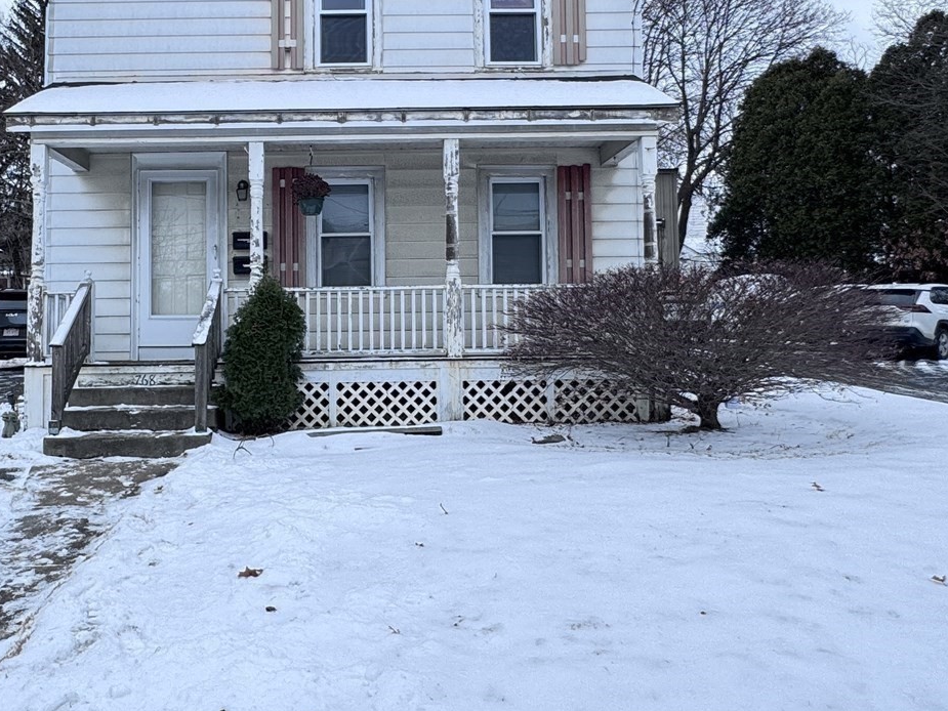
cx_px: 351
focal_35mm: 31
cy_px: 311
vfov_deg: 45.4
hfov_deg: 57.6
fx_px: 849
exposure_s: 1/334
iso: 40
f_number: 2.2
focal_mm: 2.22
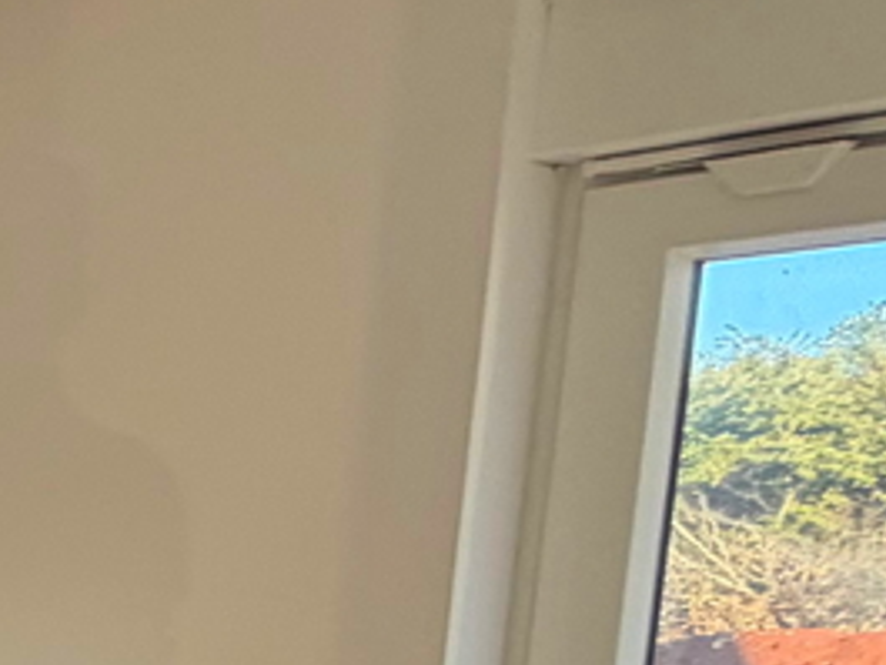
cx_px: -1270
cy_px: 845
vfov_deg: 18.2
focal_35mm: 76
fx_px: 1946
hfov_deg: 14.8
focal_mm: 2.22
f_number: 2.2
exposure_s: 1/121
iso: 160
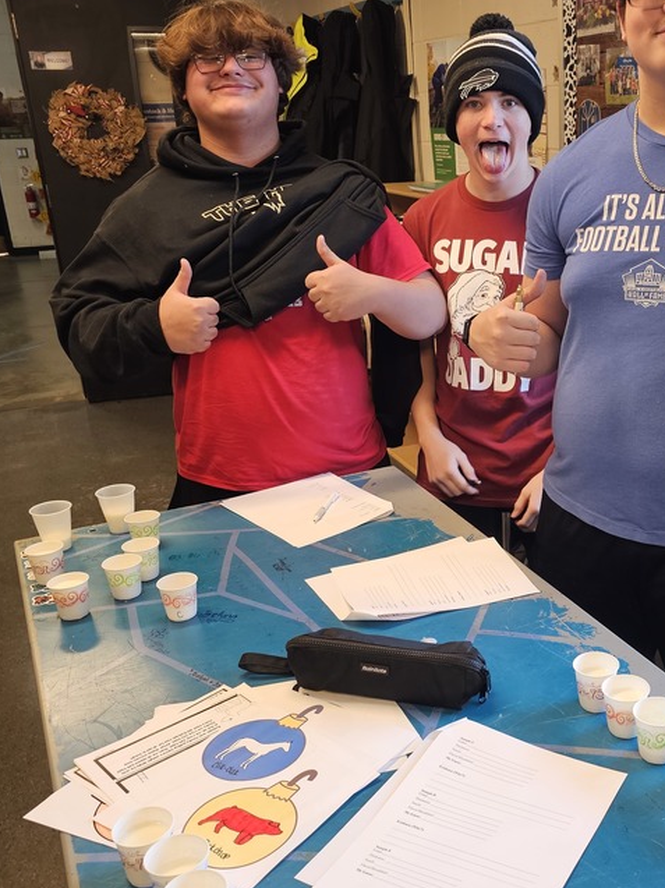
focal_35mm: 37
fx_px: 949
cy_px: 491
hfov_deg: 37.3
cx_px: 528
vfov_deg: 50.1
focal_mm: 6.3
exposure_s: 1/120
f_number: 1.7
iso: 100
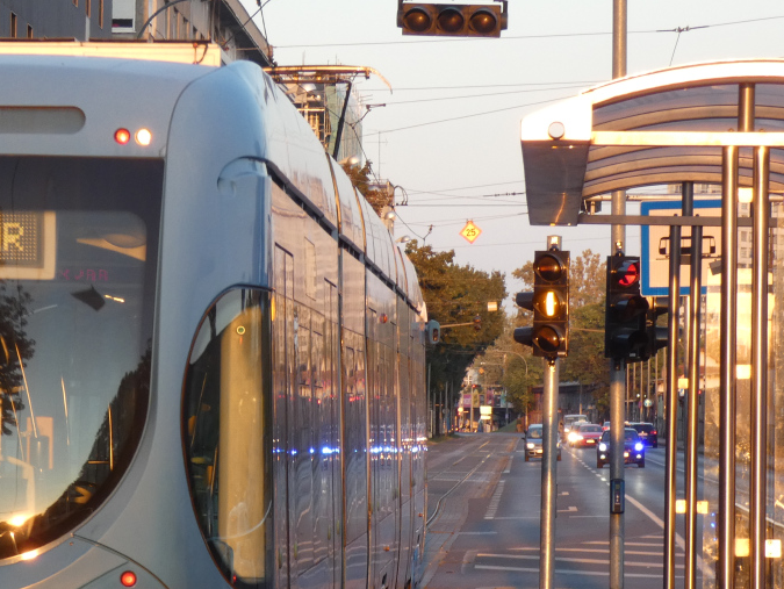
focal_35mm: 199
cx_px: 190
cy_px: 409
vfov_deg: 7.5
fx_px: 4509
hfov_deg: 9.9
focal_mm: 20.1
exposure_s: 1/80
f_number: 5
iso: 125
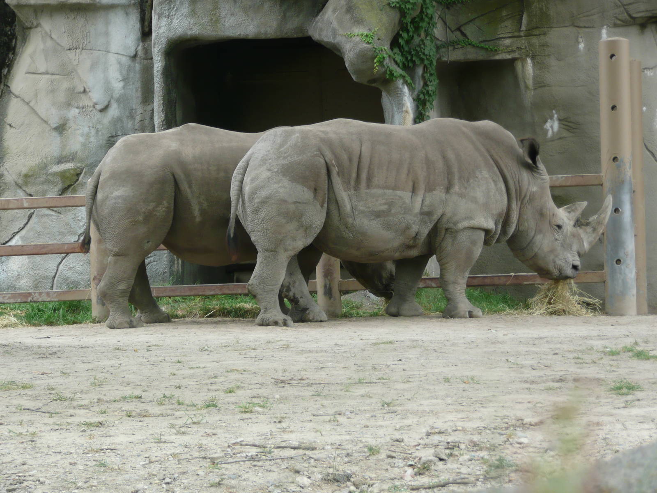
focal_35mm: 170
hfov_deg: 11.6
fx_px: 3227
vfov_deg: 8.7
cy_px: 246
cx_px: 328
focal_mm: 27.9
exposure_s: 1/60
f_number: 4.8
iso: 100
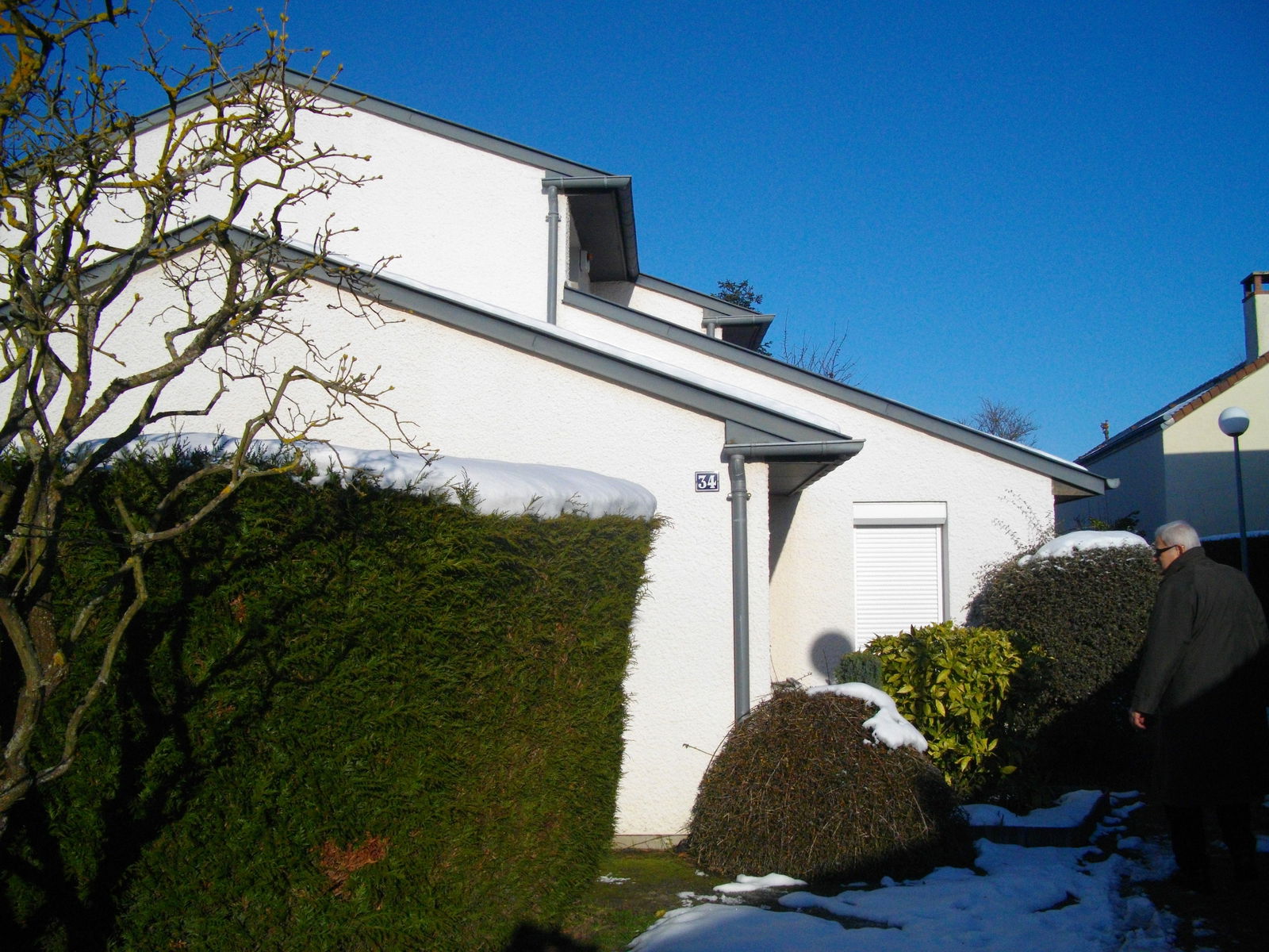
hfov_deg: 58.4
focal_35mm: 31
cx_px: 634
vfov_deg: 45.4
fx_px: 1136
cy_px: 476
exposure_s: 1/640
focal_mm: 5.7
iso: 200
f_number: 8.8
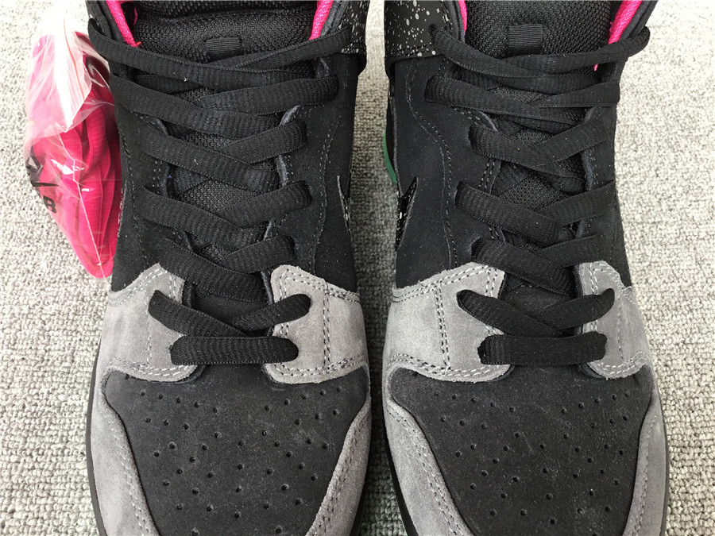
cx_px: 358
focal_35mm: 31
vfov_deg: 45.4
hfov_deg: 58.4
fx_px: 640
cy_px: 268
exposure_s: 1/100
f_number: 2.4
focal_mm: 3.3
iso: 40
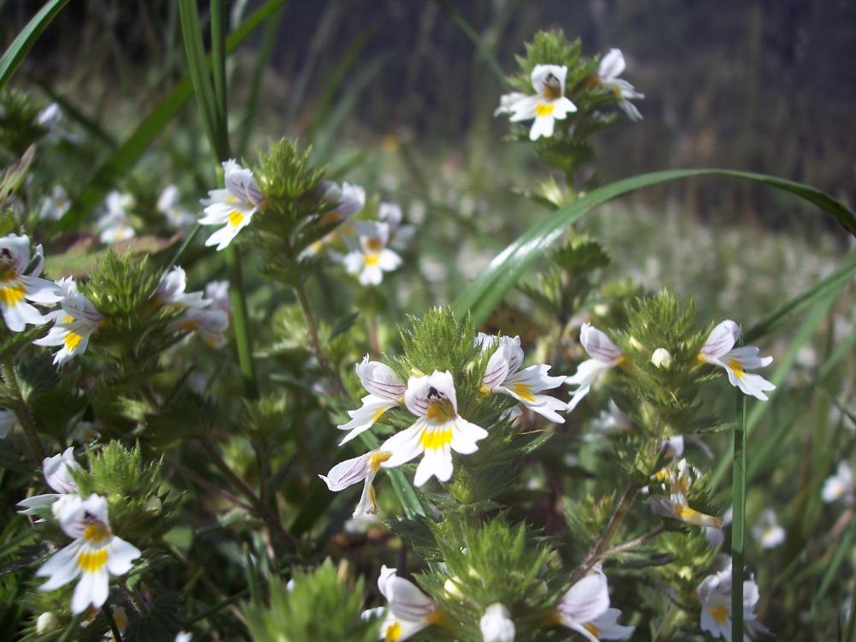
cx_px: 428
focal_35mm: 39
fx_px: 964
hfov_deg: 47.9
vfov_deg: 36.8
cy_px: 321
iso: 100
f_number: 4
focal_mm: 8
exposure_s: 1/750
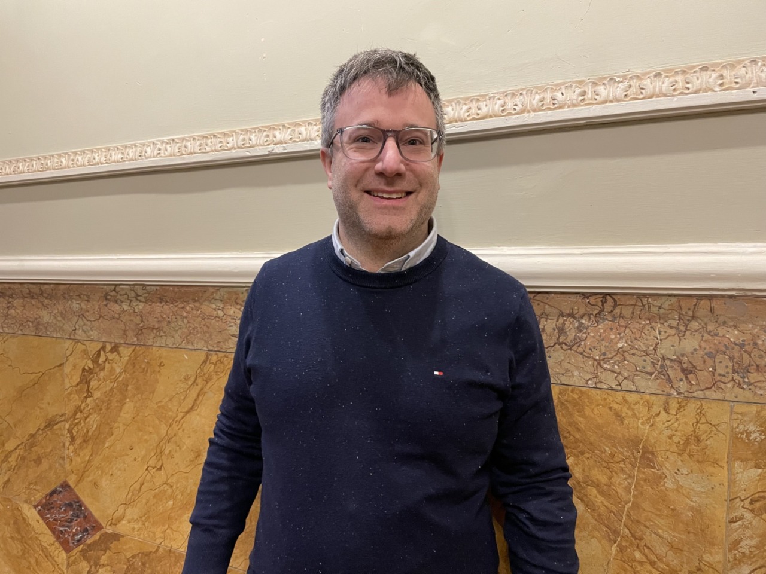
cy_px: 287
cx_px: 383
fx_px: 575
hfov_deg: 67.3
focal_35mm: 26
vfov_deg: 53.1
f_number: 1.6
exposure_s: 1/60
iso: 400
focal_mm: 4.2
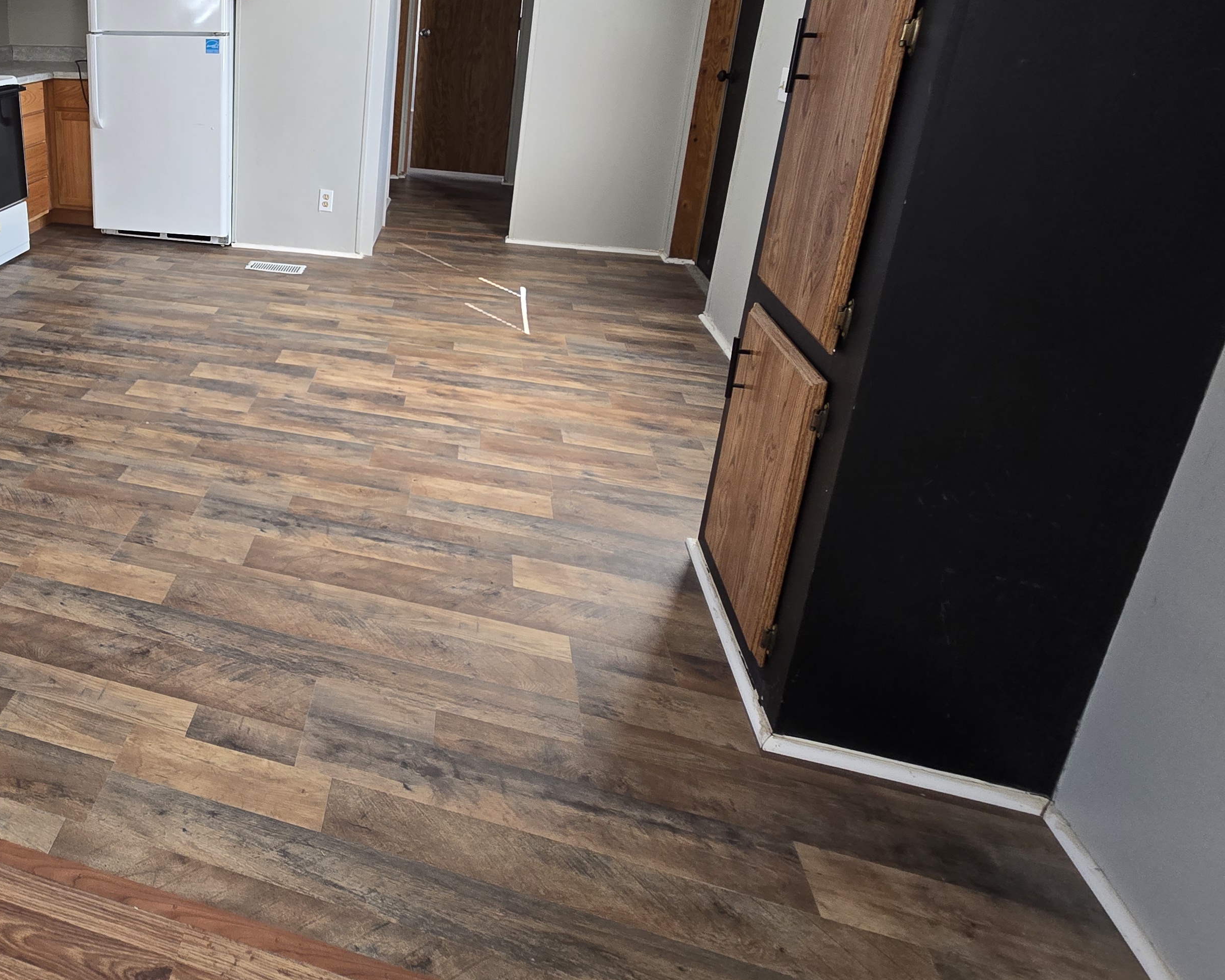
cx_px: 213
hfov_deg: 68.7
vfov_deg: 61.9
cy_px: 248
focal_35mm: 21
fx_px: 761
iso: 100
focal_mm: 2.2
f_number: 2.2
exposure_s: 1/60
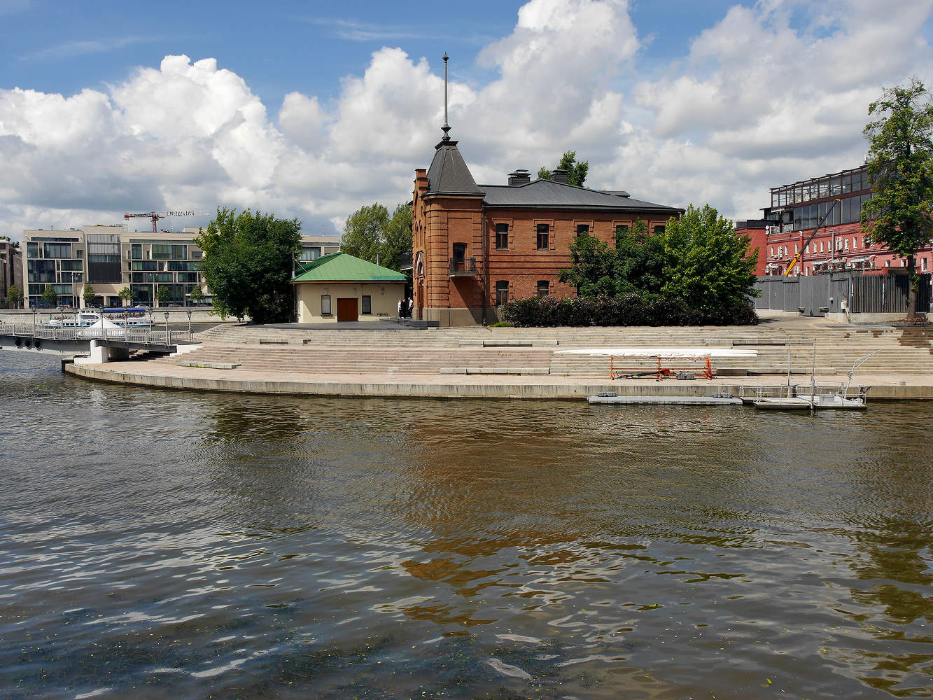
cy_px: 350
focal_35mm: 32
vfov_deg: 44.2
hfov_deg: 56.8
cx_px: 466
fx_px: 863
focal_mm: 16
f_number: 8
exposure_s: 1/500
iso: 160
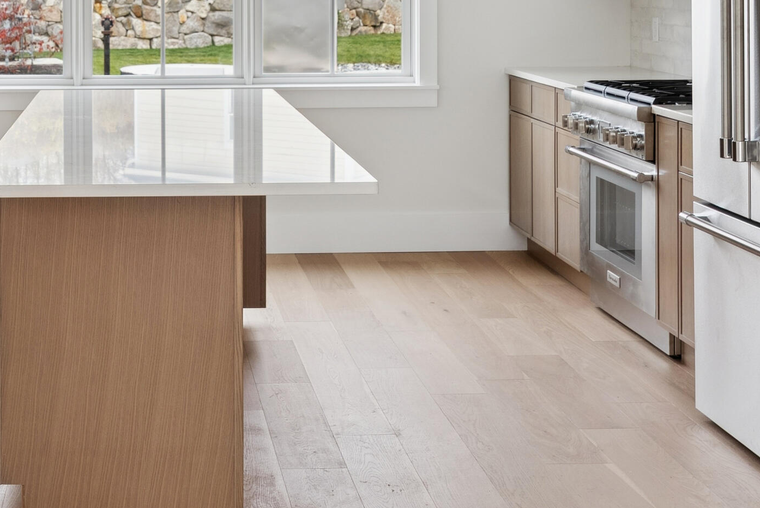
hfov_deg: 27.5
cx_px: 201
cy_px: -8
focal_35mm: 73
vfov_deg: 18.3
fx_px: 1531
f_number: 7.1
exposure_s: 1/60
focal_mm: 33.7
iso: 320
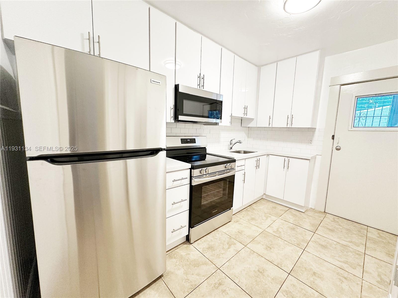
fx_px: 161
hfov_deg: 102.1
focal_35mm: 14
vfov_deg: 85.7
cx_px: 199
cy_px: 149
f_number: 2.2
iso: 320
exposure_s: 1/60
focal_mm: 2.22
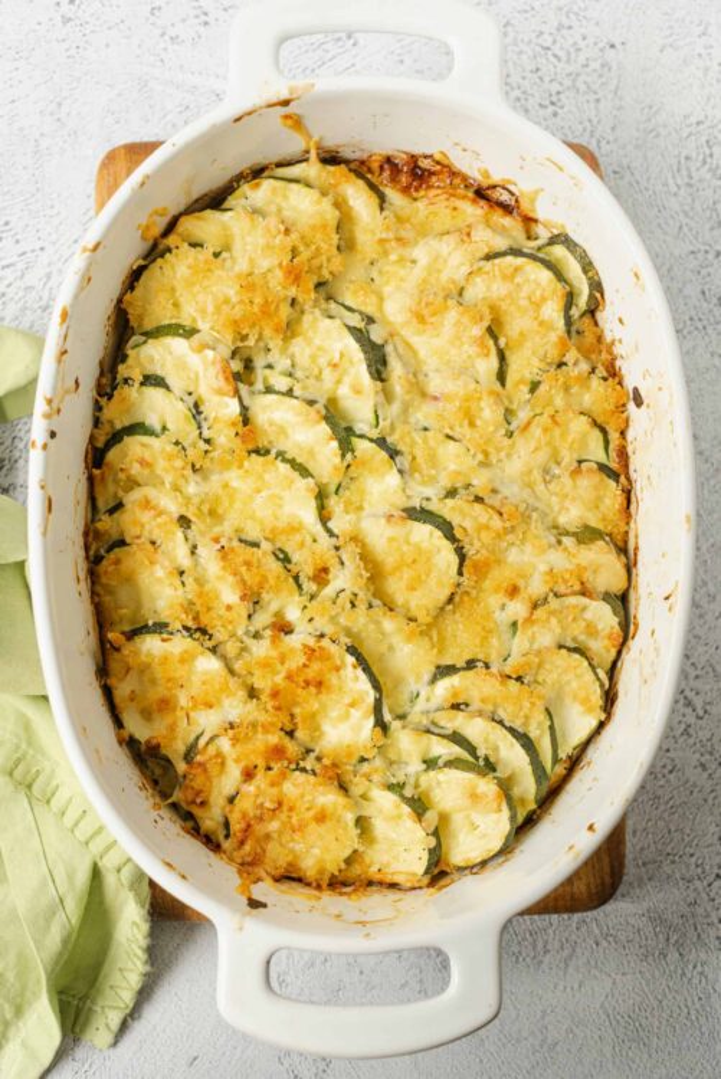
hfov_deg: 27.0
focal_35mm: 50
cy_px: 540
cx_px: 360
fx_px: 1500
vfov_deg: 39.6
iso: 400
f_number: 5
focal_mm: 50
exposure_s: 1/40
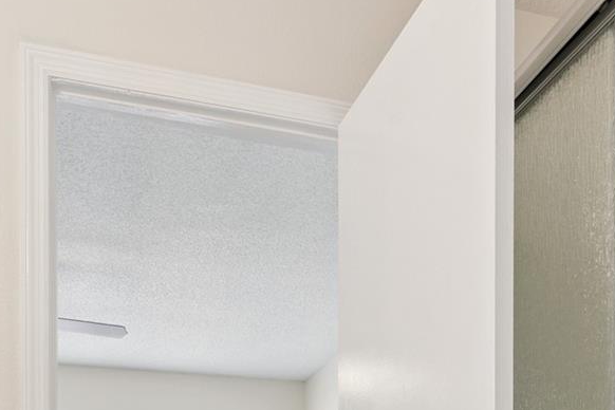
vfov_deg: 25.7
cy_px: 549
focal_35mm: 44
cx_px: 342
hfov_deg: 44.4
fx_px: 752
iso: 200
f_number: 9
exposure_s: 1/40
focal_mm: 16
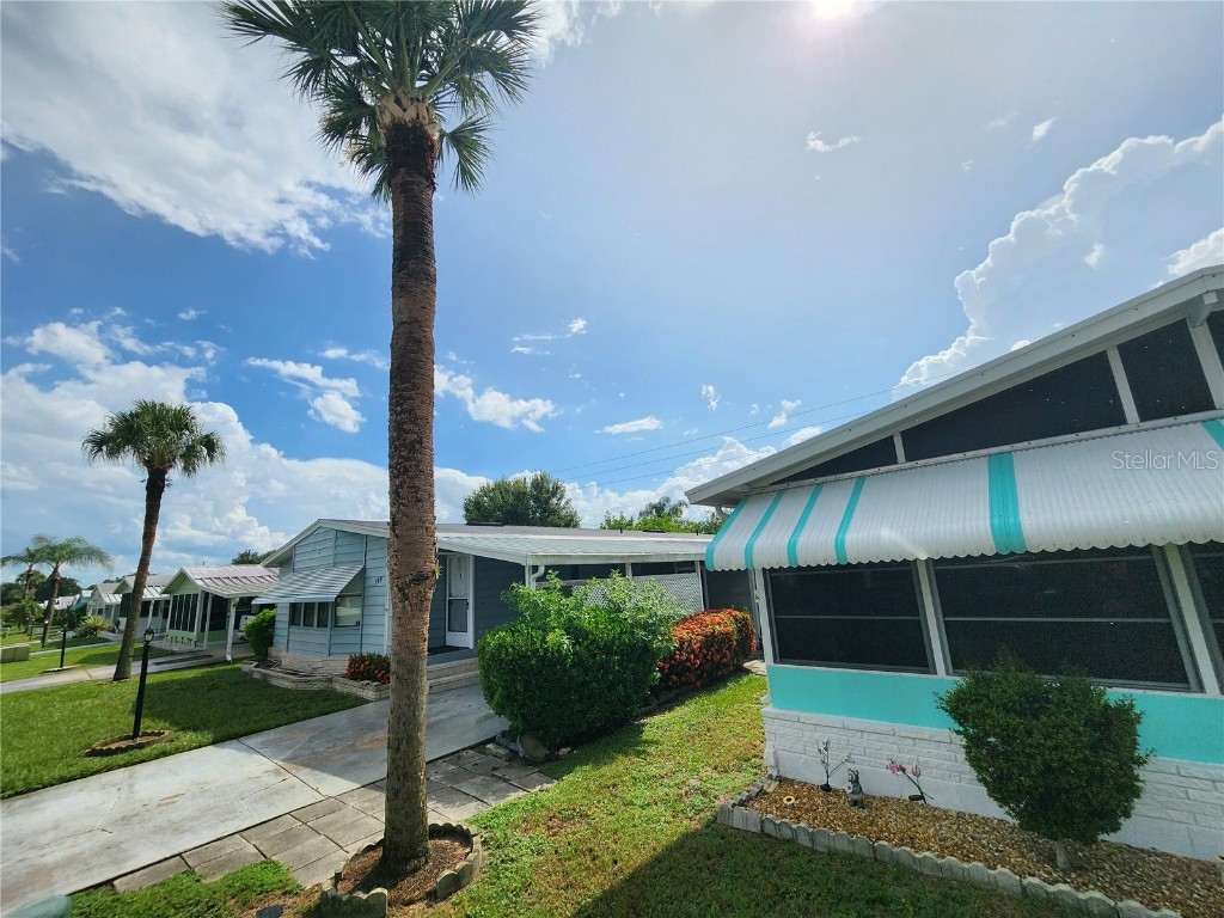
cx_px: 612
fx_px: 460
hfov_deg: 106.2
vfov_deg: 89.9
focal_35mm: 13
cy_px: 459
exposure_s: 1/5335
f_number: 2.2
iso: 50
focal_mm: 2.2
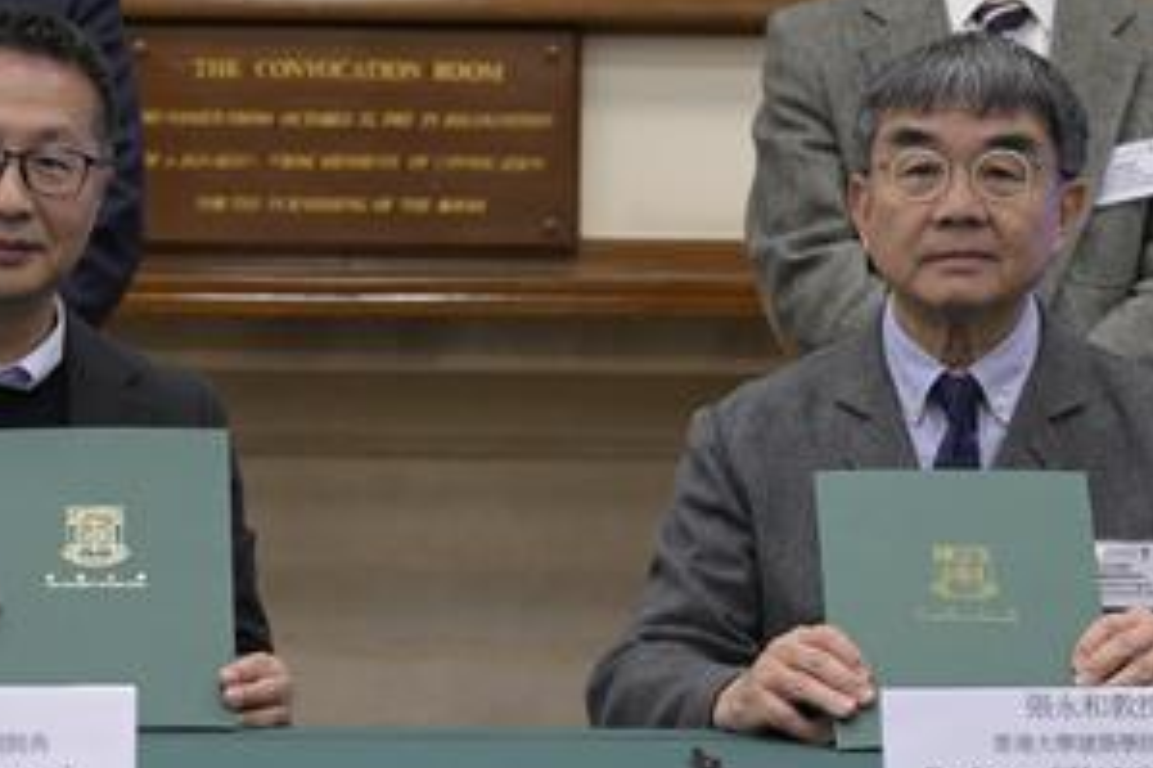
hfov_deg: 12.5
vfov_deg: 8.4
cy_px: 206
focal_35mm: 164
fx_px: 5249
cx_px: 544
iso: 1600
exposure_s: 1/200
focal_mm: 70
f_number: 4
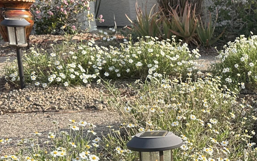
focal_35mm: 67
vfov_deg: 18.7
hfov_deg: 29.1
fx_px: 469
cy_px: 174
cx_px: 243
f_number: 1.78
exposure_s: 1/1541
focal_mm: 6.86
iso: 80
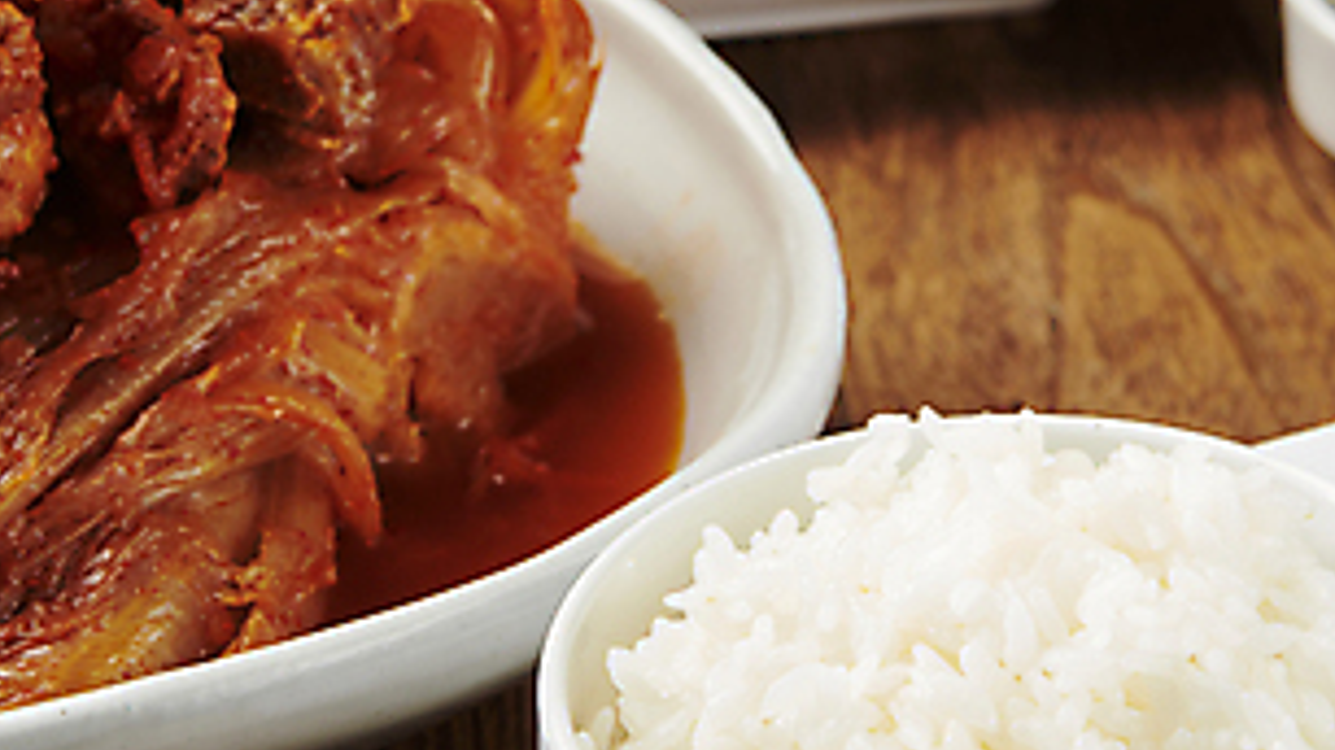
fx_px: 5097
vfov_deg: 8.4
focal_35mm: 144
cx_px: 659
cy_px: 401
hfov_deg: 14.9
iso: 31
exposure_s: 1/125
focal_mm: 70
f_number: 11
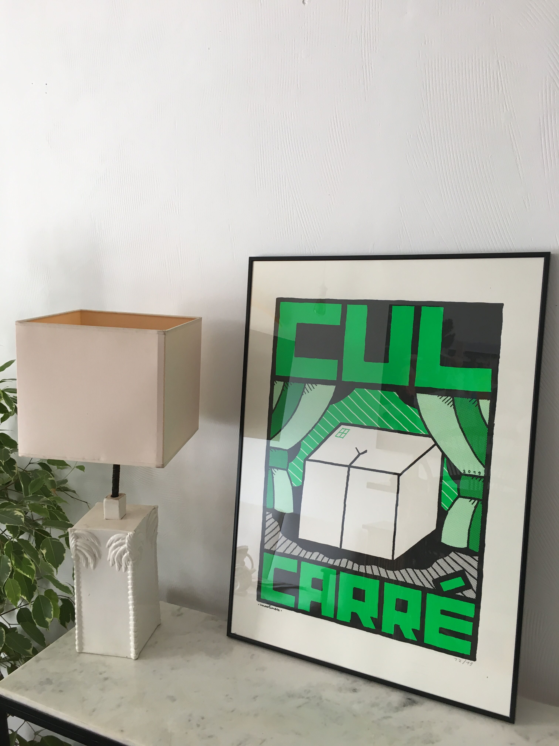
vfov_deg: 61.7
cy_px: 373
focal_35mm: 29
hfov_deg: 48.2
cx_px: 280
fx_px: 624
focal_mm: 4.15
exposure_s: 1/33
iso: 25
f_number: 2.2
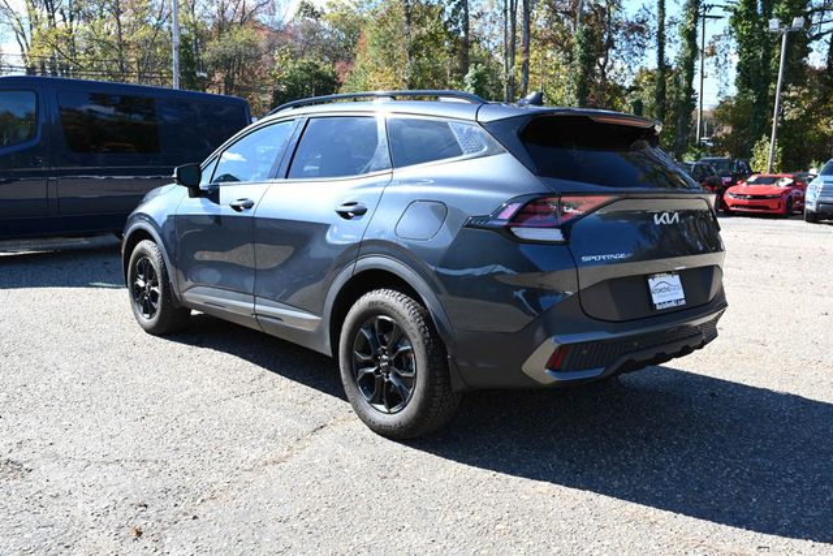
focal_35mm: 32
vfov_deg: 41.1
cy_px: 278
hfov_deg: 58.7
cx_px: 416
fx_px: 741
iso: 200
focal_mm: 32
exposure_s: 1/125
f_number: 9
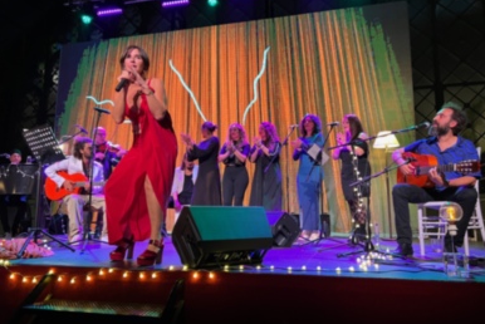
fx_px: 377
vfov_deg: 46.5
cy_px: 157
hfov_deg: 65.4
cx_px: 244
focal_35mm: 28
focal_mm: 5.7
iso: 400
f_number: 1.5
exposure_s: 1/50
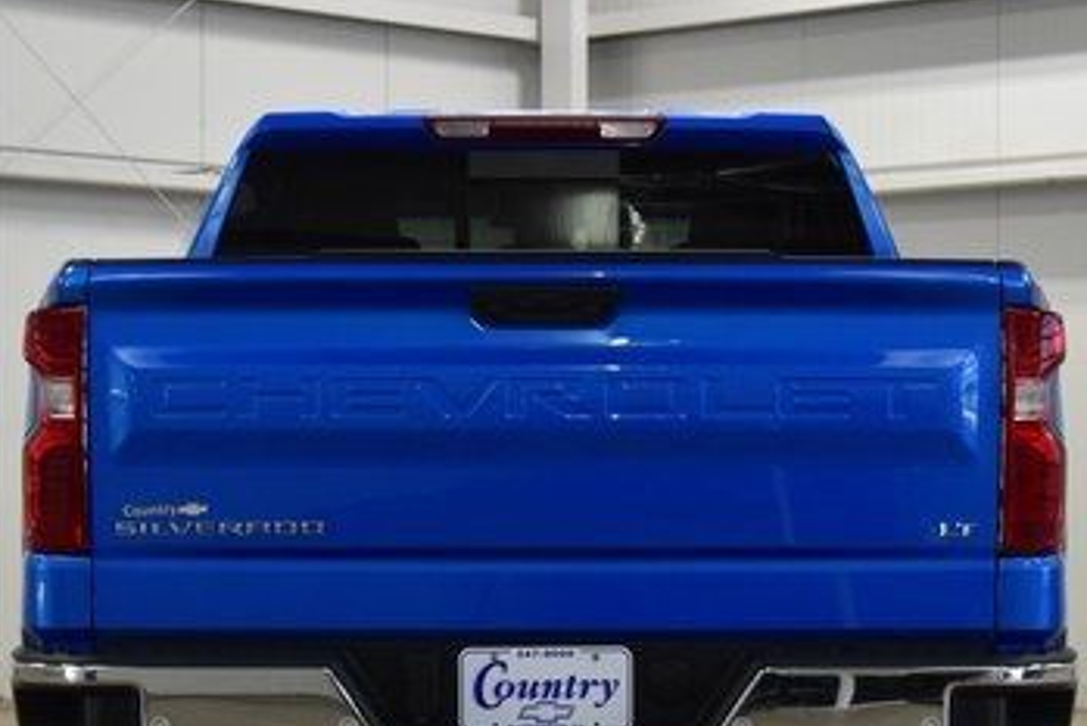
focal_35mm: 99
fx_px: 2990
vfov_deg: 13.8
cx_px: 545
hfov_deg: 20.6
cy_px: 531
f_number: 8
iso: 1600
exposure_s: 1/60
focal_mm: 36
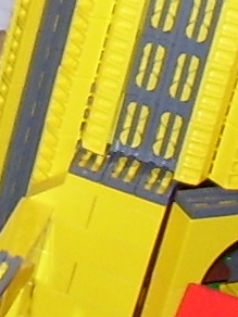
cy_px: -94
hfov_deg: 4.5
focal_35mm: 284
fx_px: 2603
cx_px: -937
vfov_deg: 6.9
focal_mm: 6
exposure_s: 1/60
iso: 80
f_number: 2.7
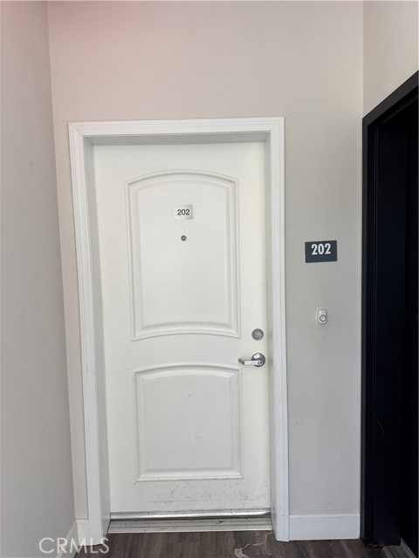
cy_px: 279
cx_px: 210
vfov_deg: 71.6
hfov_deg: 56.8
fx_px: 387
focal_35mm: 24
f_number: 1.78
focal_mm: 6.76
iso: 200
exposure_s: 1/60
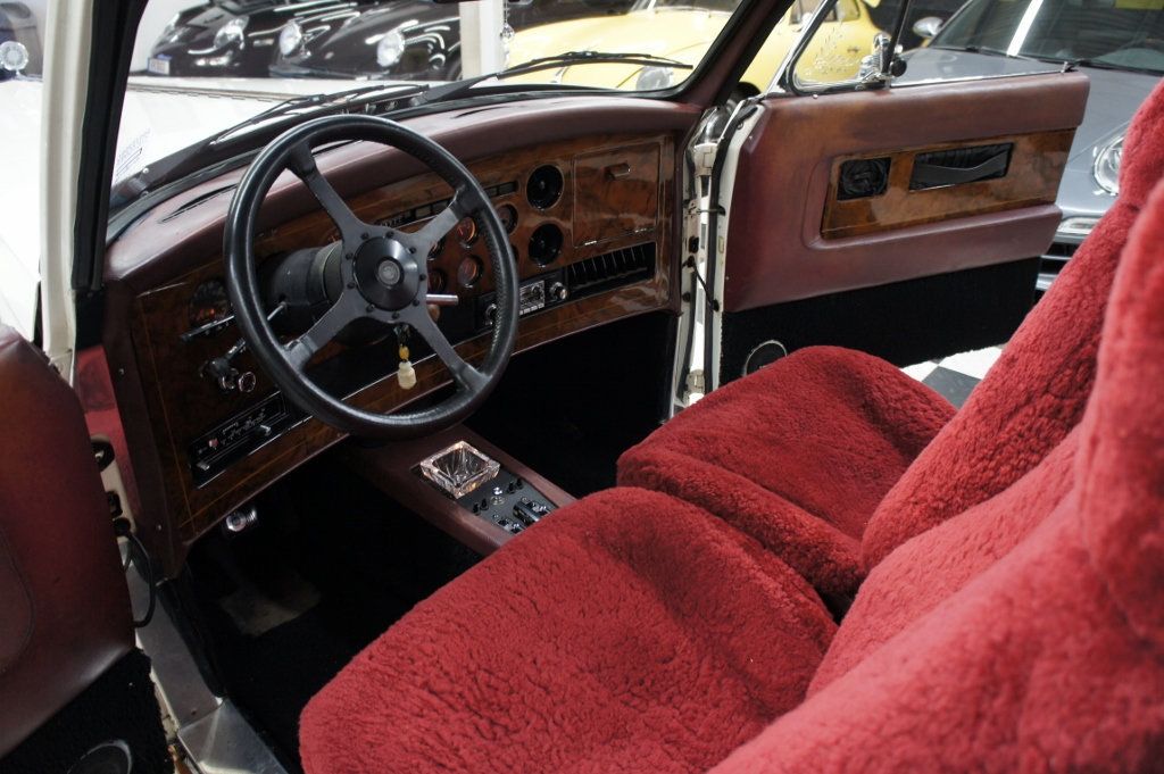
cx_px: 582
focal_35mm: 27
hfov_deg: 67.4
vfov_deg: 47.9
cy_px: 387
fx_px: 872
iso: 640
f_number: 3.5
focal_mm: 18
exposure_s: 1/30
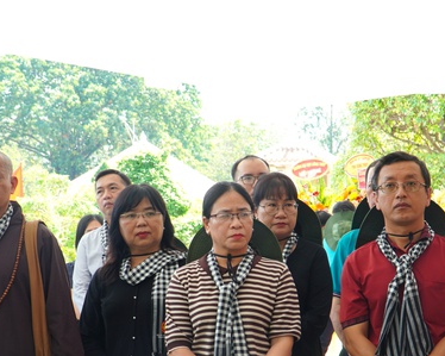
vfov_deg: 21.4
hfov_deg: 26.8
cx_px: 265
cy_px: 259
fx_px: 933
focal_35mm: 71
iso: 100
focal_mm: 27
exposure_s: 1/80
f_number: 5
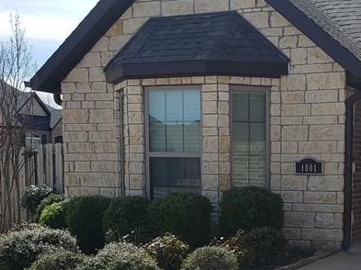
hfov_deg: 28.0
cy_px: 235
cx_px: 283
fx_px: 709
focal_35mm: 68
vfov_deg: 21.2
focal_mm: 4.3
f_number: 2.4
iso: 50
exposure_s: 1/1447
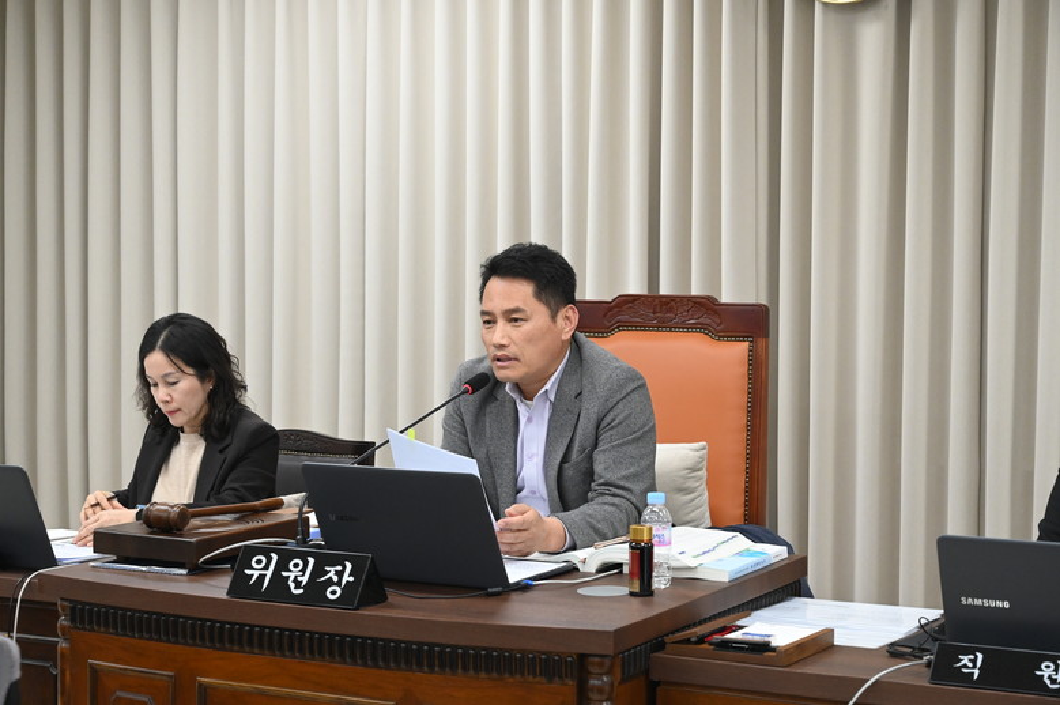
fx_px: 2059
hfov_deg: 28.9
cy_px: 352
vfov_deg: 19.4
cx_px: 530
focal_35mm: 70
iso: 5000
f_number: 7.1
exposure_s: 1/320
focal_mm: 70
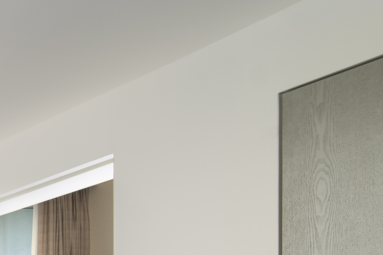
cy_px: 435
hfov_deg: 15.4
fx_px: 724
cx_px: -529
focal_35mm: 68
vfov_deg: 17.1
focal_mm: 14
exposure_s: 1/200
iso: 200
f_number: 8
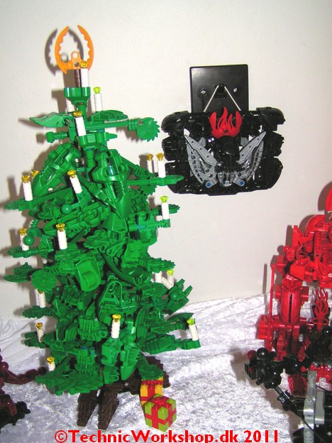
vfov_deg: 47.9
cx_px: 167
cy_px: 226
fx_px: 499
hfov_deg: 36.8
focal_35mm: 39
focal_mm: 5.8
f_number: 2.8
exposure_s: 1/40
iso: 200
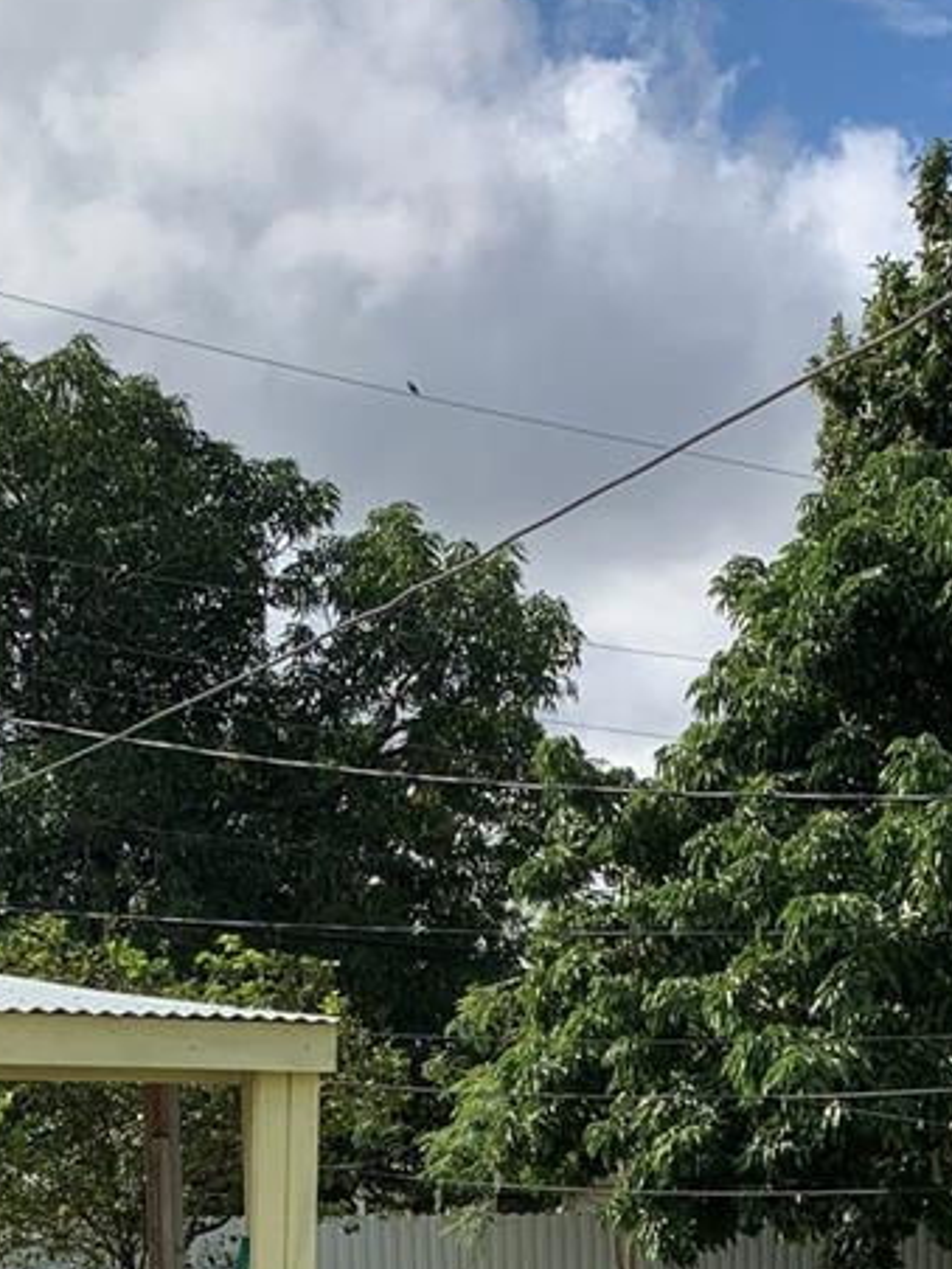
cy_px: 1508
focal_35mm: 69
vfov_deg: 25.4
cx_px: 503
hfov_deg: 21.3
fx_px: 2530
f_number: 1.8
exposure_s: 1/2994
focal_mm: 4.25
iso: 25
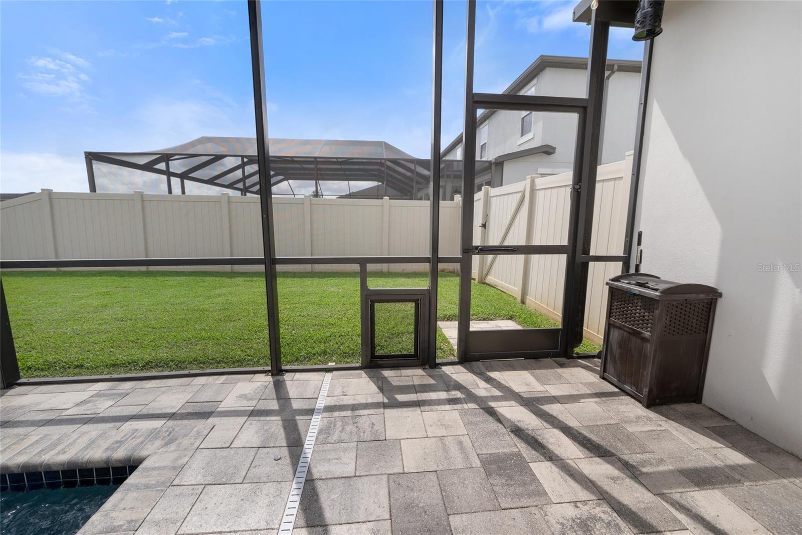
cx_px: 401
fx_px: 312
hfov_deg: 104.2
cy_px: 268
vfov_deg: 81.2
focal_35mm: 14
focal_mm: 14
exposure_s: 1/500
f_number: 7.1
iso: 250
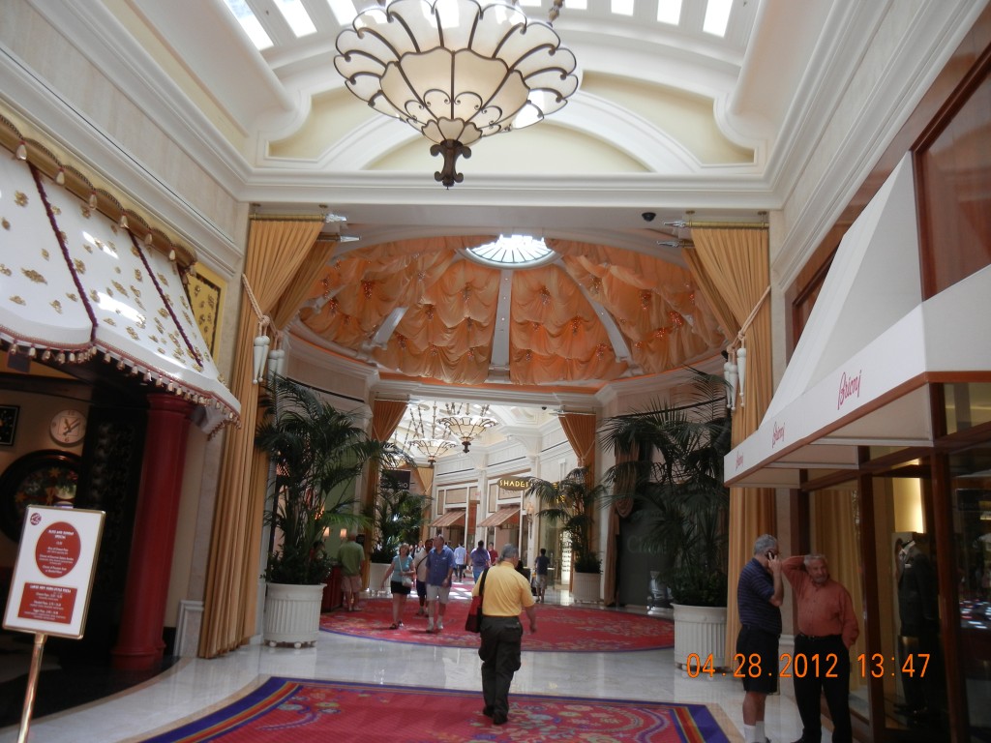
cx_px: 496
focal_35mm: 30
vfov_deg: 46.8
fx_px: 859
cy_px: 372
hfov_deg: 60.0
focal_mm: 5.4
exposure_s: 1/79.1
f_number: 3.5
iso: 160
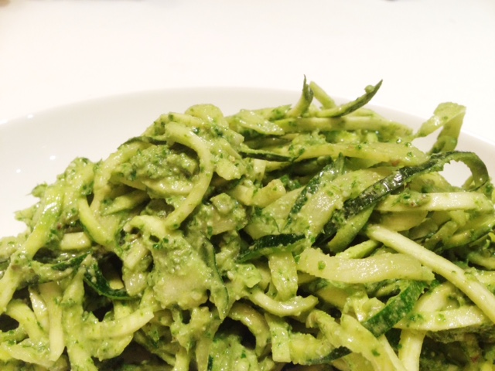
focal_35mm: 33
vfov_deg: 42.9
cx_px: 248
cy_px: 186
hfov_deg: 55.4
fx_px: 472
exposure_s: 1/20
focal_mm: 4.12
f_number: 2.4
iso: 200
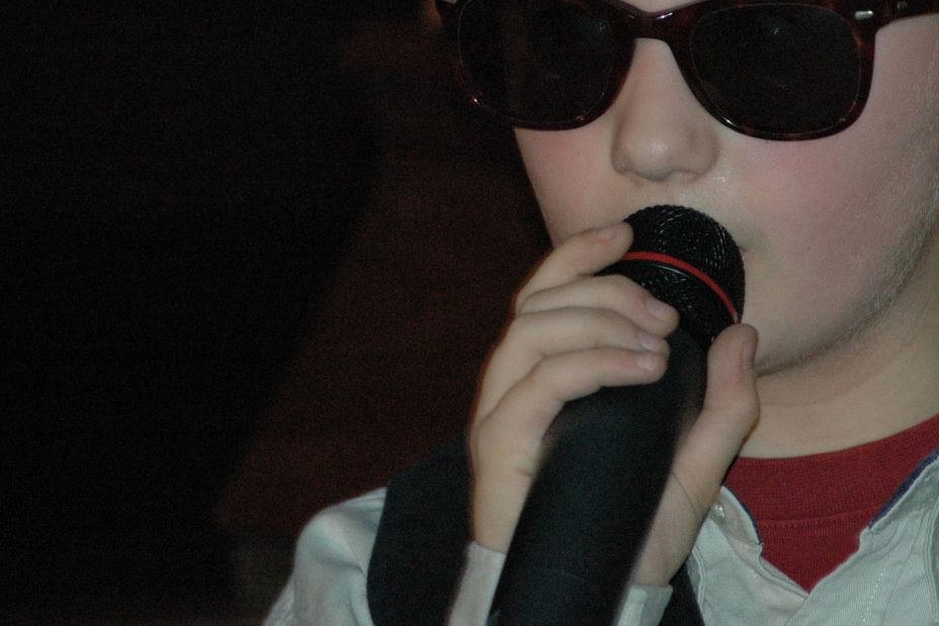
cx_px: 583
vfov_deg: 2.3
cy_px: 152
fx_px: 15834
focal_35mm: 607
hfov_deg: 3.4
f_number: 5.3
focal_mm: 250
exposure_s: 1/60
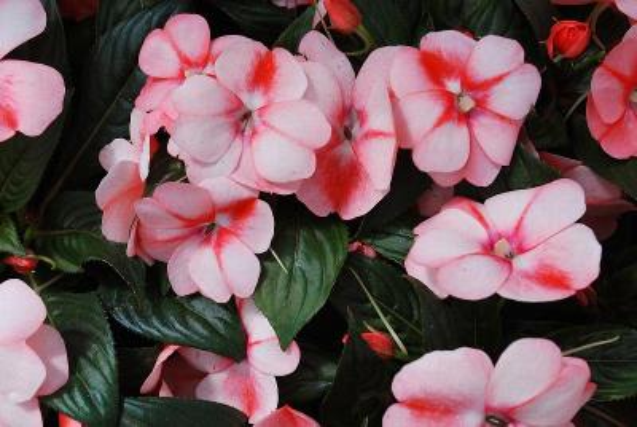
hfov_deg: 33.4
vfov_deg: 22.7
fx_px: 1063
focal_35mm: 60
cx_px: 318
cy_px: 214
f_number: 8
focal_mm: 40
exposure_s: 1/125
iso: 100
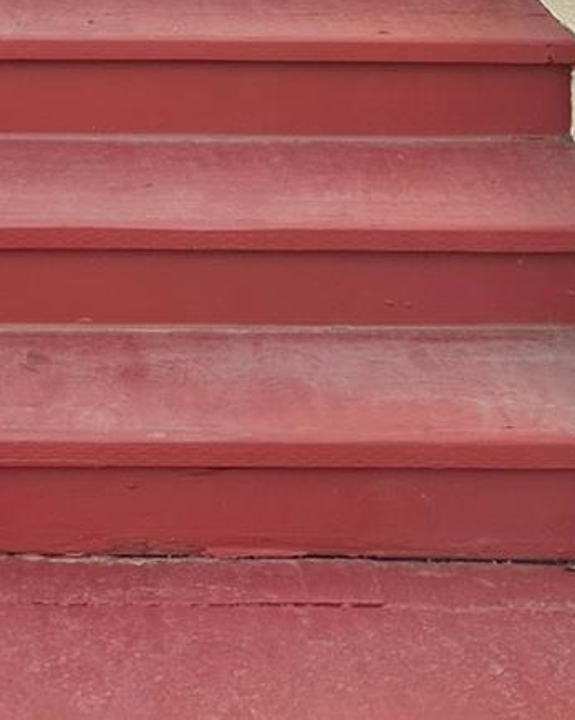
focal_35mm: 81
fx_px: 1724
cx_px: 31
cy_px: -461
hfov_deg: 18.5
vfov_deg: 19.4
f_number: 1.78
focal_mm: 6.86
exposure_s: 1/962
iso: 80
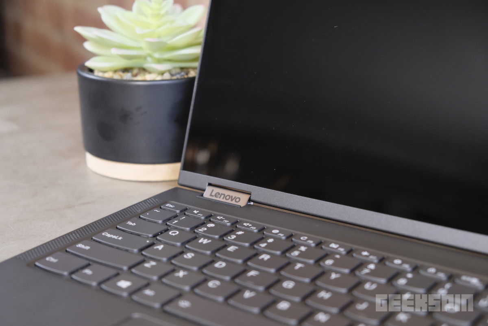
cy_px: 163
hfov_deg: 31.4
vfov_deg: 21.3
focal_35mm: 64
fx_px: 868
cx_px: 244
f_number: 4
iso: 640
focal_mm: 42.5
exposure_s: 1/60
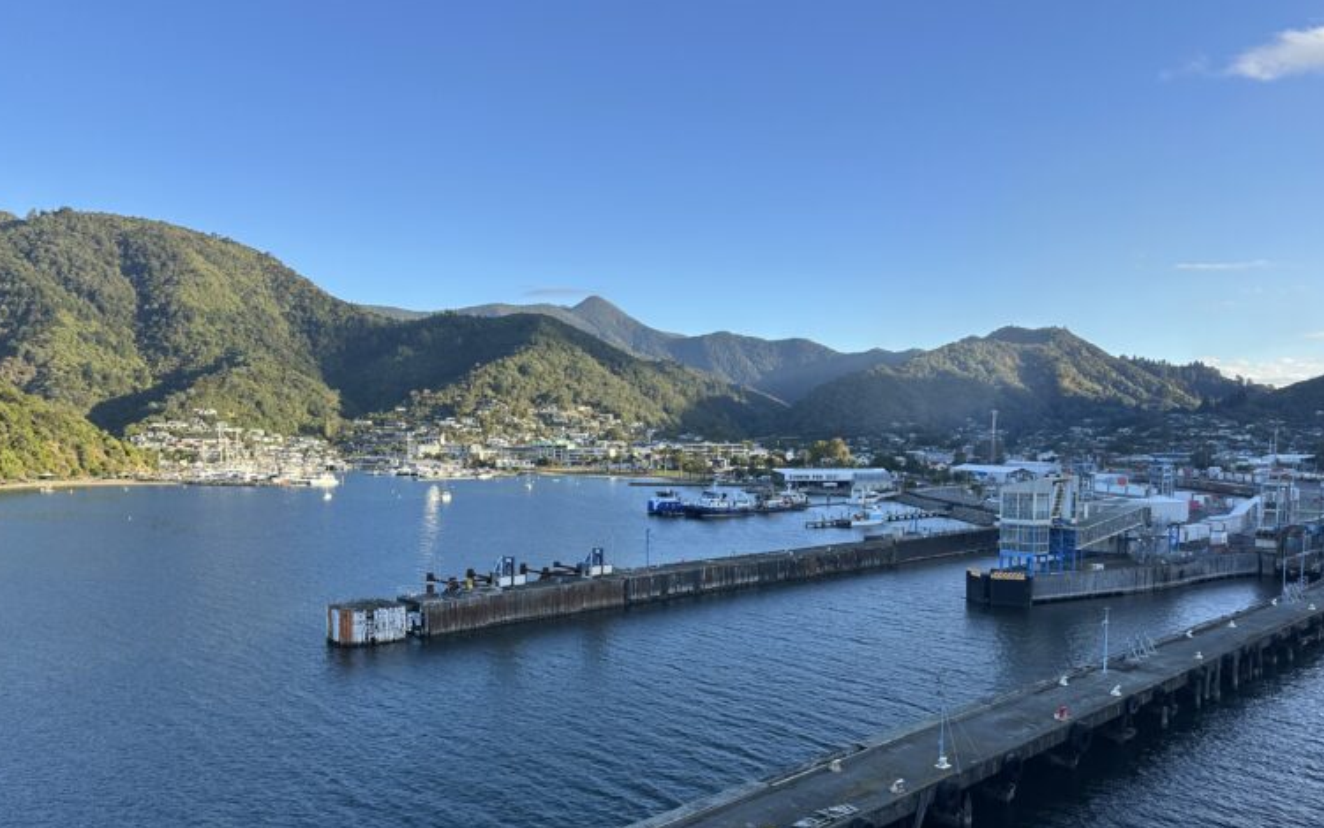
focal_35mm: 26
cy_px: 497
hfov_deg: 70.4
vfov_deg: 47.4
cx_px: 656
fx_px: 939
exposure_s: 1/1256
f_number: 1.78
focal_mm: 6.86
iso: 80
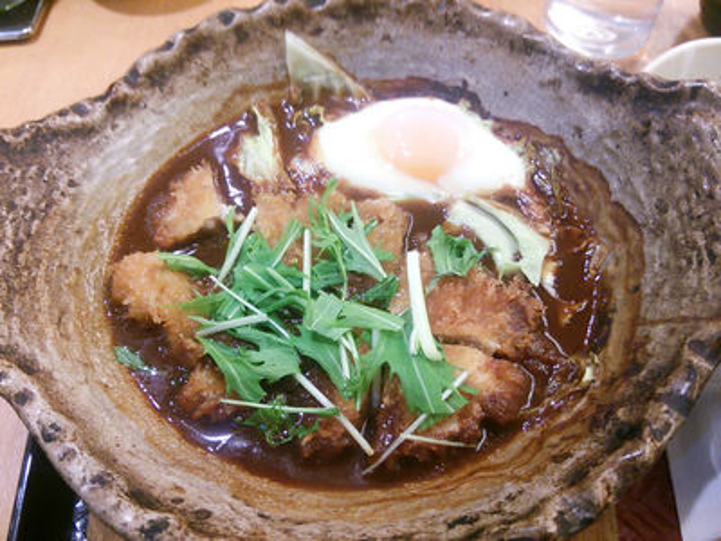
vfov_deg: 46.8
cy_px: 270
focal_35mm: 30
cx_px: 360
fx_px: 625
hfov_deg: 60.0
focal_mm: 4.06
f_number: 1.94
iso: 100
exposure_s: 1/50
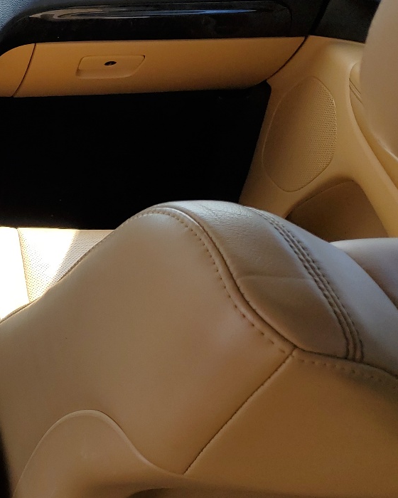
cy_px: 233
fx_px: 854
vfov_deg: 32.5
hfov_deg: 22.5
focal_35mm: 58
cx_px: -161
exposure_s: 1/625
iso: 50
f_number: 1.5
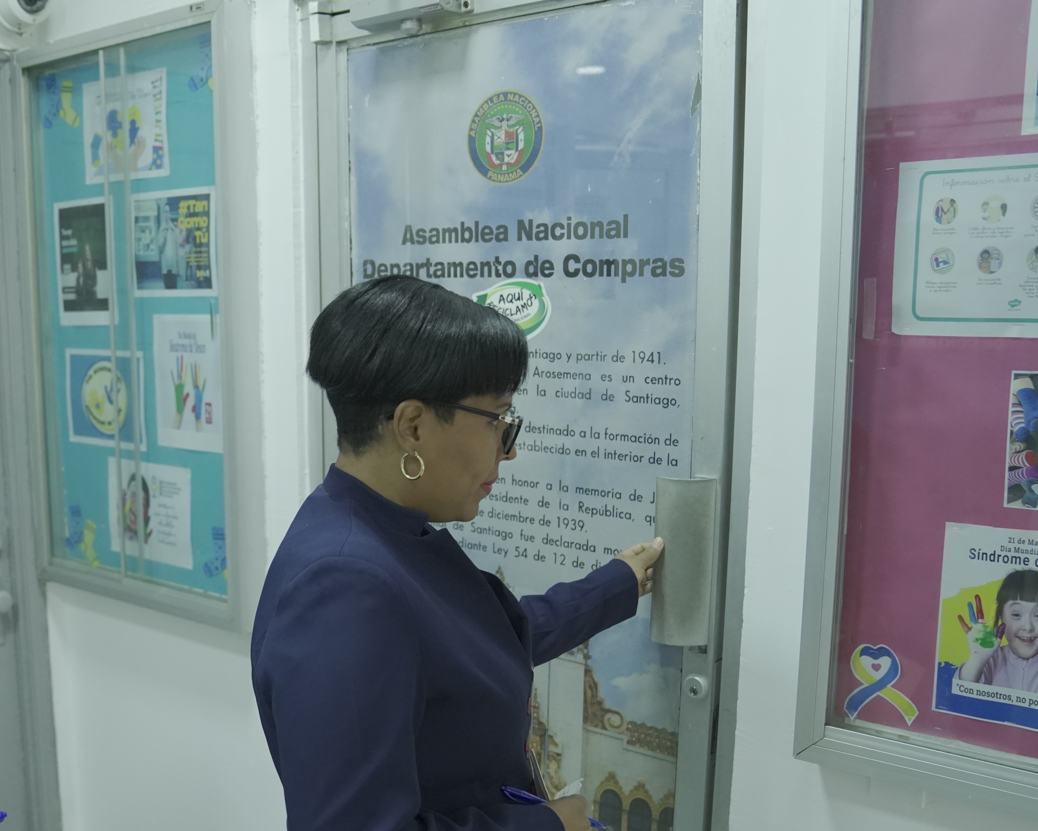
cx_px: 308
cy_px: 489
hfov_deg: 47.9
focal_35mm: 37
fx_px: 1137
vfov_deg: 40.0
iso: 5000
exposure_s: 1/320
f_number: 2.8
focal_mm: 24
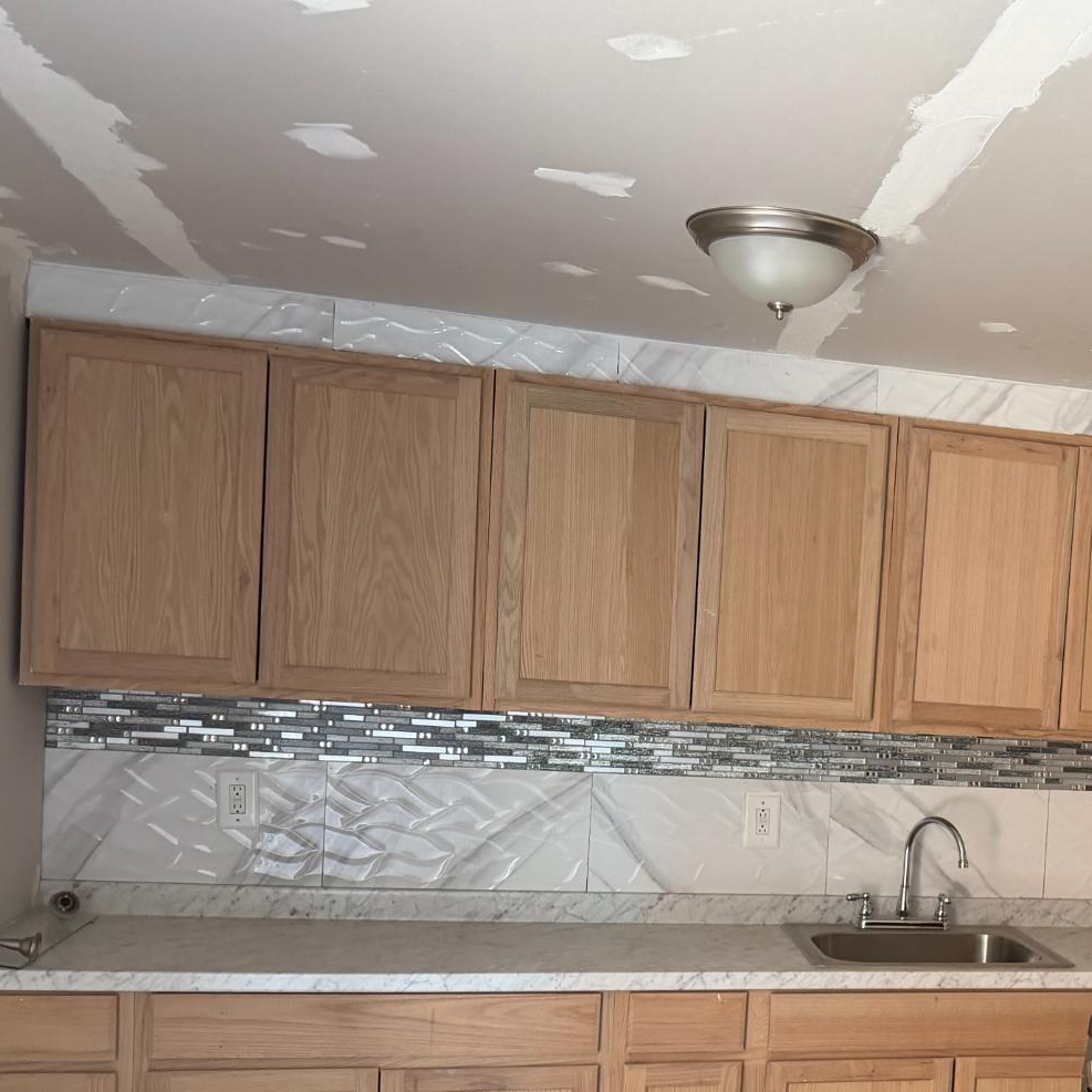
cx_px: 1005
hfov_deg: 35.8
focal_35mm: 44
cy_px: 760
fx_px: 1570
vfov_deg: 37.8
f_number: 1.78
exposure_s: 1/114
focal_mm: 6.76
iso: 200
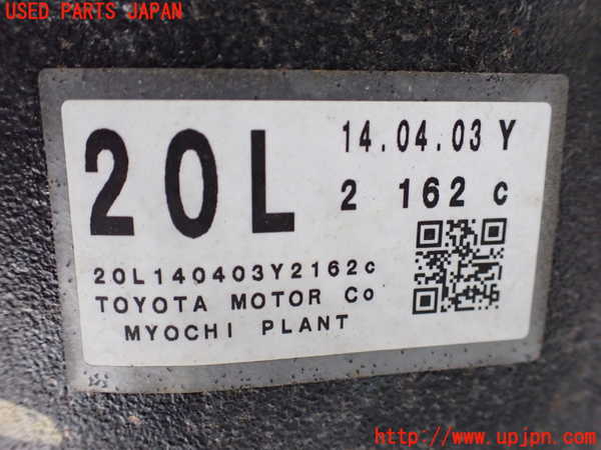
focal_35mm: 30
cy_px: 225
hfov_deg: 60.0
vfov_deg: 46.8
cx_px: 300
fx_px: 521
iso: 800
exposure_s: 1/125
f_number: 2.3
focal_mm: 5.4
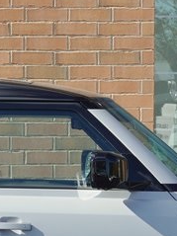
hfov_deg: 4.8
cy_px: 244
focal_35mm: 309
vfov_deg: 6.4
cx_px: 9
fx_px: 2109
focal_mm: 50
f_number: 8
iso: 100
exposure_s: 1/320
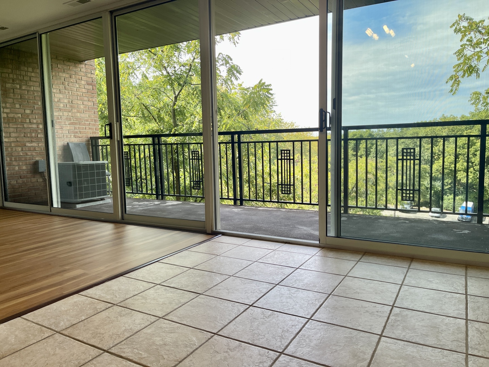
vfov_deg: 54.9
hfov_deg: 69.4
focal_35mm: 25
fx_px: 353
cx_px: 244
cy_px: 184
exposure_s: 1/303
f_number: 1.6
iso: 32
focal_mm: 5.1
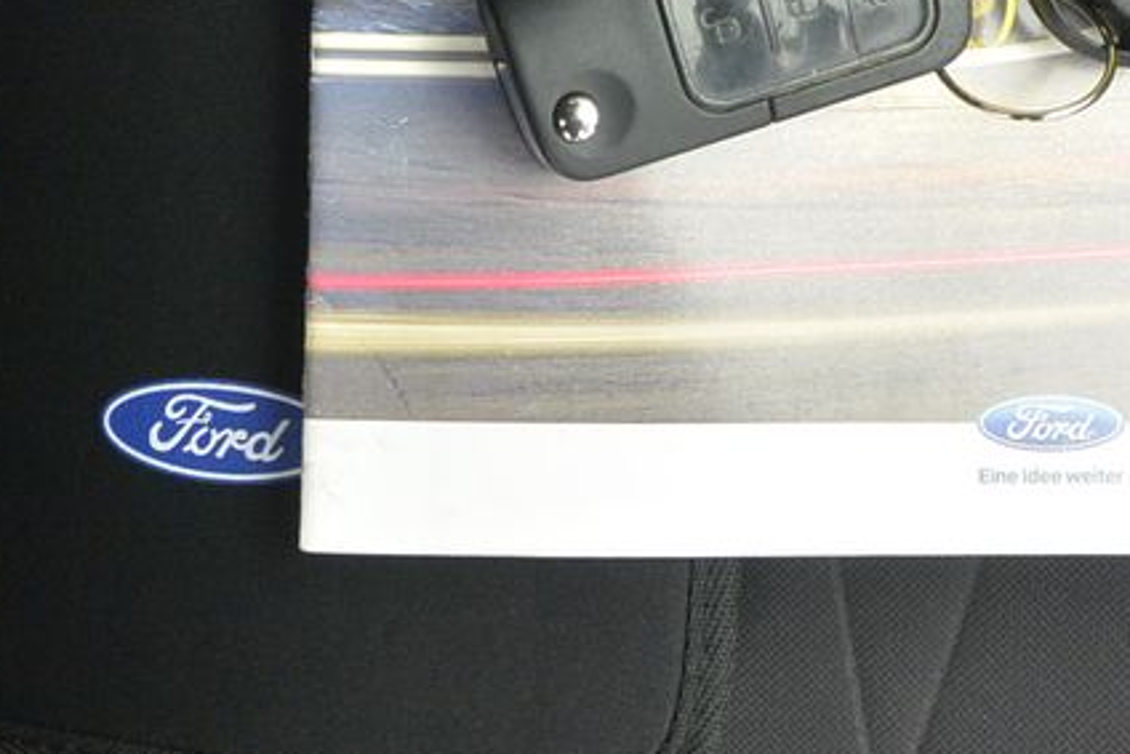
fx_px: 2198
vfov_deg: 18.9
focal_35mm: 70
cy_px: -1
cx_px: 472
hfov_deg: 28.8
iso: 250
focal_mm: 11
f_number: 4
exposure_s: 1/125
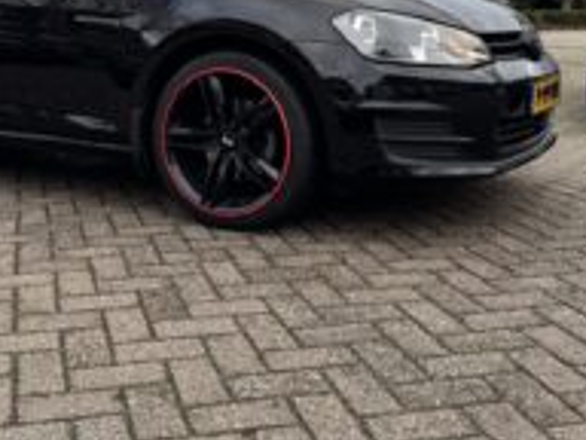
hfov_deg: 37.7
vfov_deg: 28.3
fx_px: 846
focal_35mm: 50
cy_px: 73
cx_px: 192
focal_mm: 6.76
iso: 80
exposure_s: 1/582
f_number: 1.78
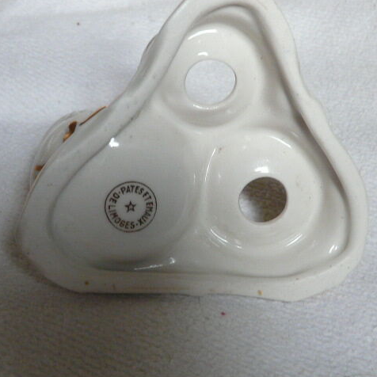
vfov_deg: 22.8
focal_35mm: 76
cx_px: 225
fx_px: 936
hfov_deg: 22.7
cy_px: 188
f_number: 3.2
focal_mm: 6.5
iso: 200
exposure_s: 1/20
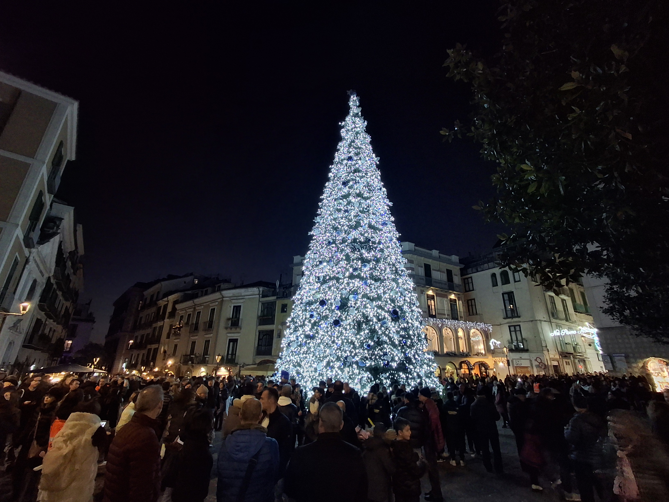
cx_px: 334
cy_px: 251
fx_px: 309
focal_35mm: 16
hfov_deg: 94.5
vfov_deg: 78.1
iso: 200
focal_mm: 1.64
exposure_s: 1/50
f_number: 2.2
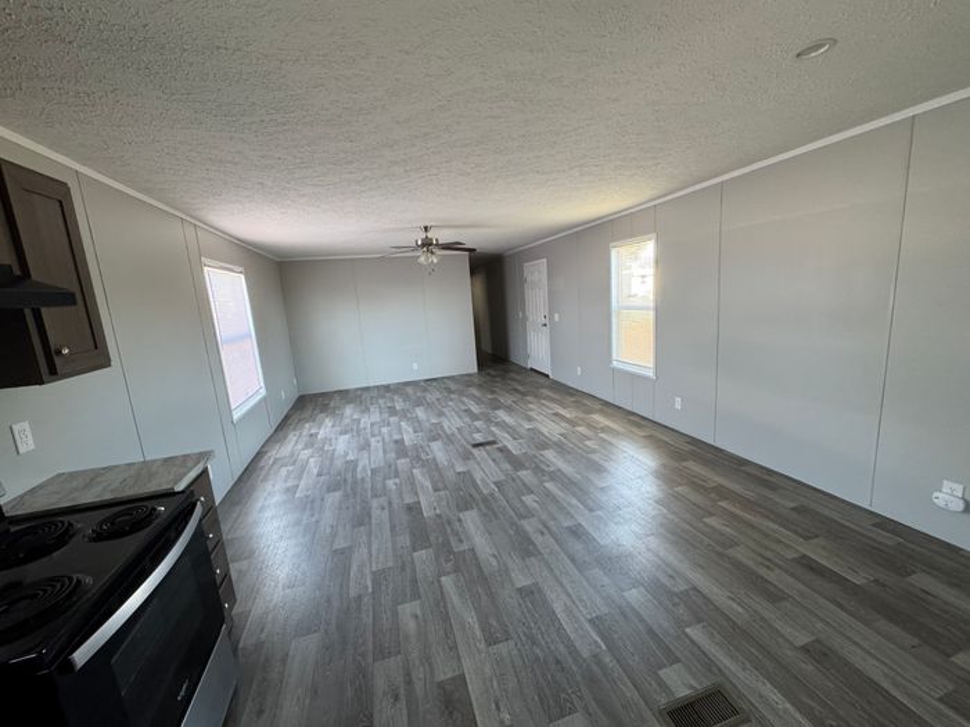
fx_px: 392
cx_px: 485
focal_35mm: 14
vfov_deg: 85.7
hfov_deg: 102.1
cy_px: 364
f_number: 2.2
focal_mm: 2.22
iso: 320
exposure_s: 1/82
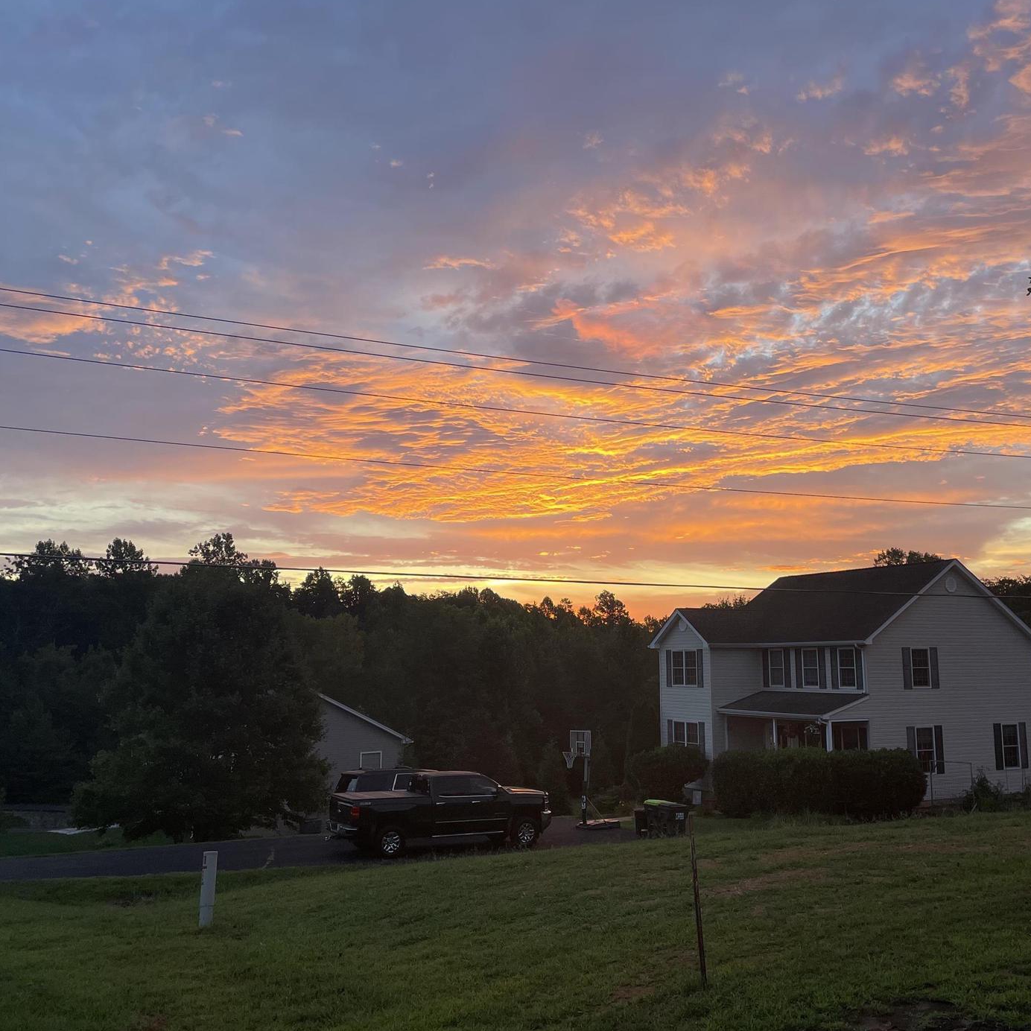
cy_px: 485
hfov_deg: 48.2
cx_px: 607
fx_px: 1146
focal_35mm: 34
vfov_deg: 48.4
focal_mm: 4.2
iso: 64
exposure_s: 1/121
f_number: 1.6
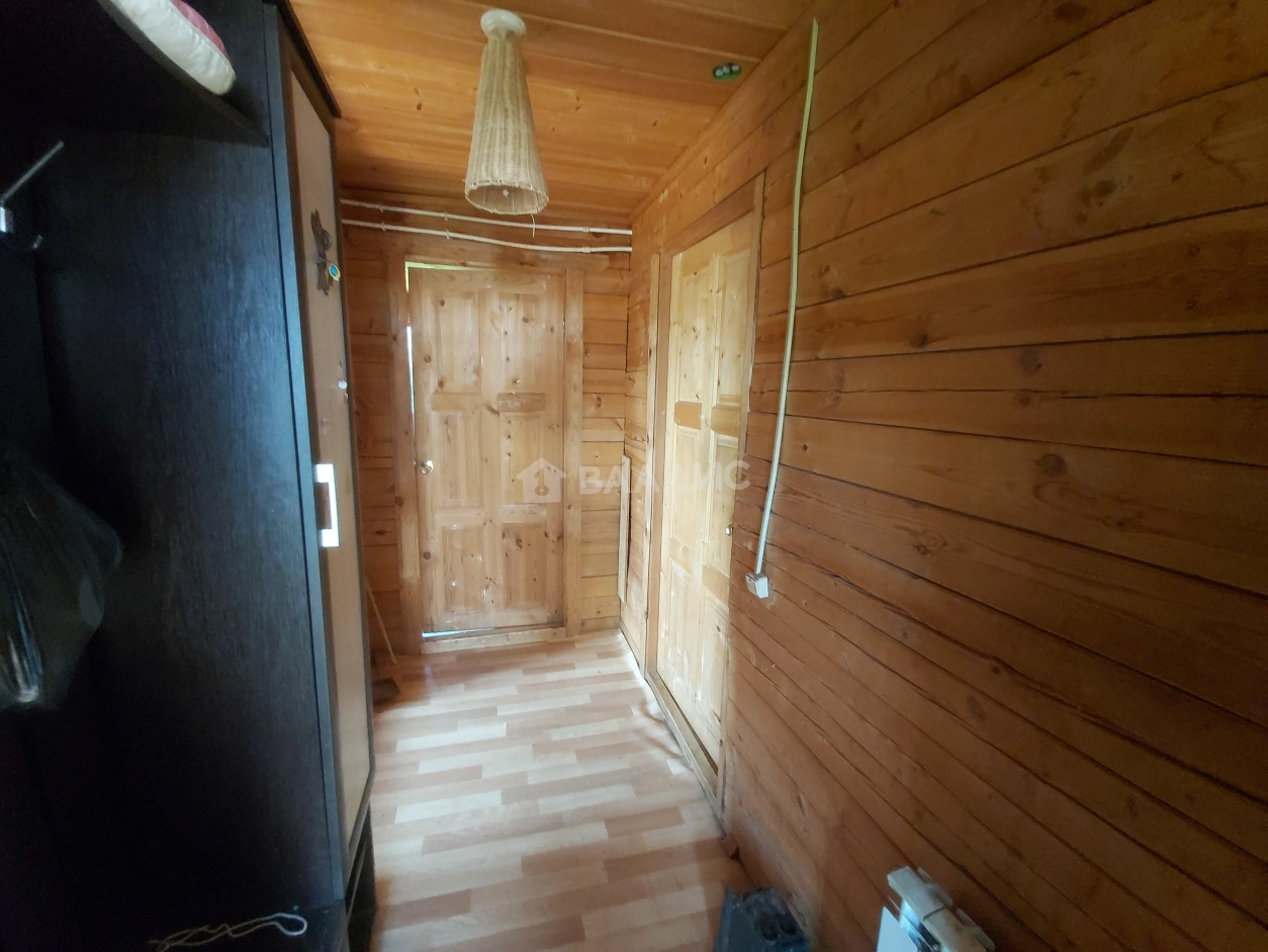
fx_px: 440
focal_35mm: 12
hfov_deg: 110.5
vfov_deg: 94.5
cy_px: 476
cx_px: 634
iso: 400
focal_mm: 1.42
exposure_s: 1/25
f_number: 2.2
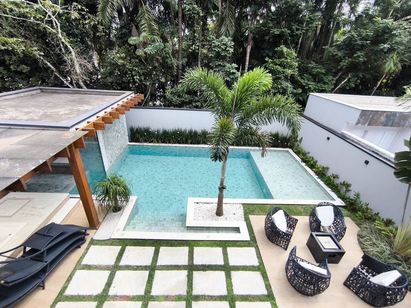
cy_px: 154
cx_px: 206
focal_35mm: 16
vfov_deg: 78.1
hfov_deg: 94.5
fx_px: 190
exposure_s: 1/631
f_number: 2.2
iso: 50
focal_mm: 1.65
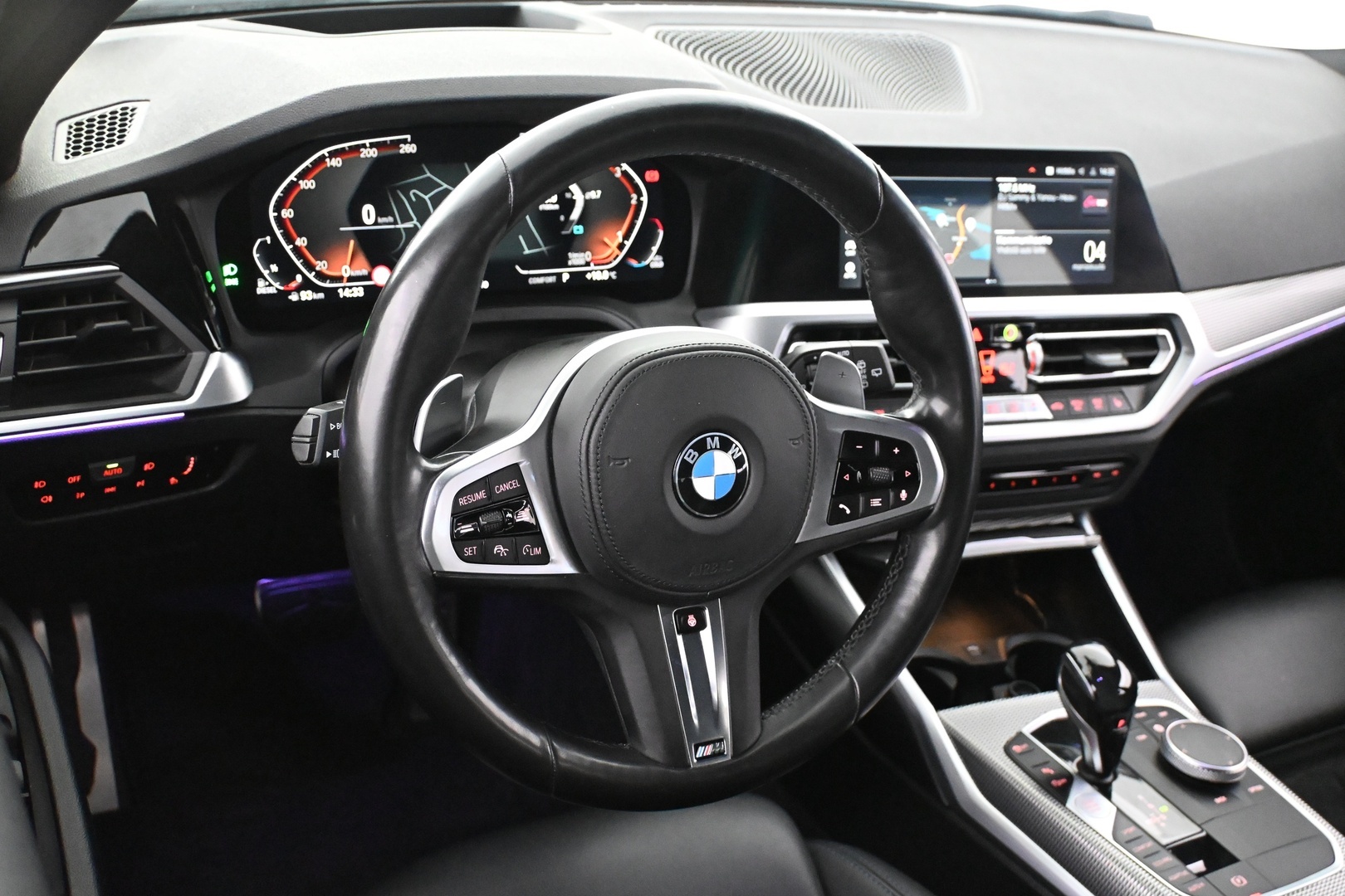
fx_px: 1457
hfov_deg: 49.6
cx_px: 672
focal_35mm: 39
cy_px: 448
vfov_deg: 34.2
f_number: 4.5
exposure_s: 1/40
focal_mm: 26
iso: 9000
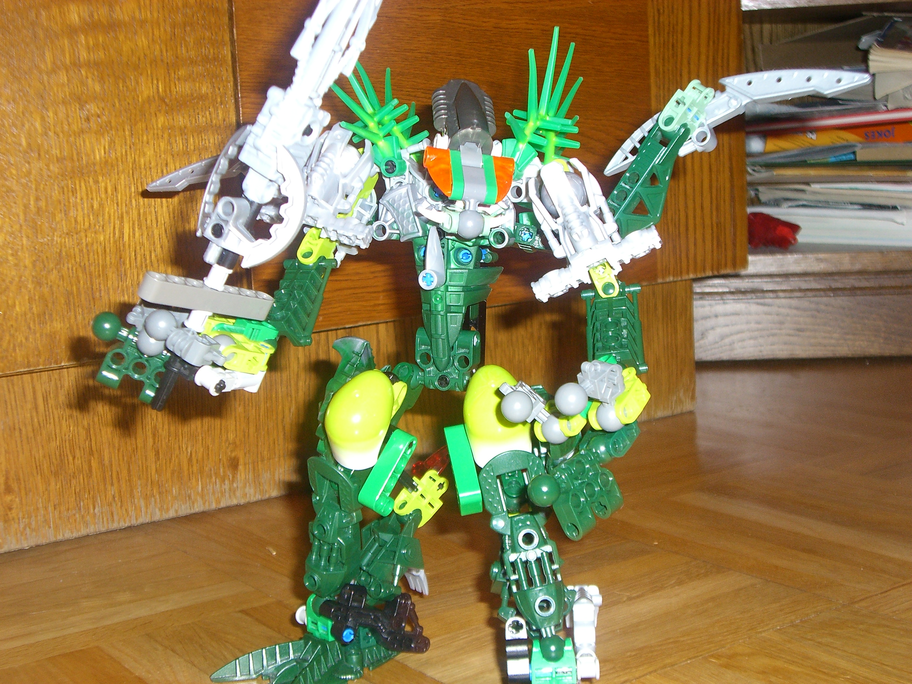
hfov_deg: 34.9
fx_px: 1449
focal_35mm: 55
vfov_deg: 26.6
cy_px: 342
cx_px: 456
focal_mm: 9
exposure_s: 1/60
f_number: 3.3
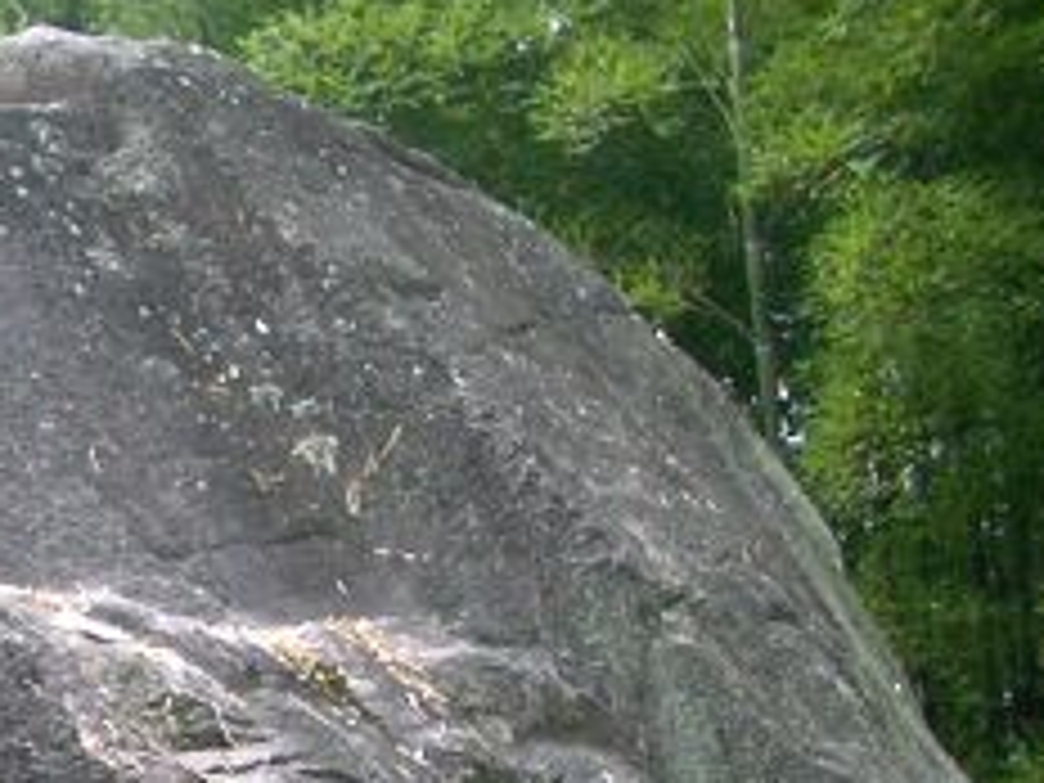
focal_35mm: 98
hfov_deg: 18.9
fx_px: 2956
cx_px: -234
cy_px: 916
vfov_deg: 14.6
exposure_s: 1/100
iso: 100
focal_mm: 5.8
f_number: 2.6
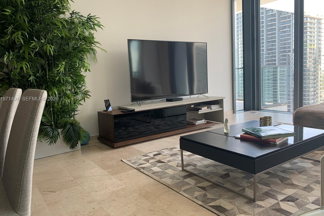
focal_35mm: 28
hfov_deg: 65.5
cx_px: 161
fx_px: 252
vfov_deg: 46.4
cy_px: 99
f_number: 1.8
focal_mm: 4.25
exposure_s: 1/121
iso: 50
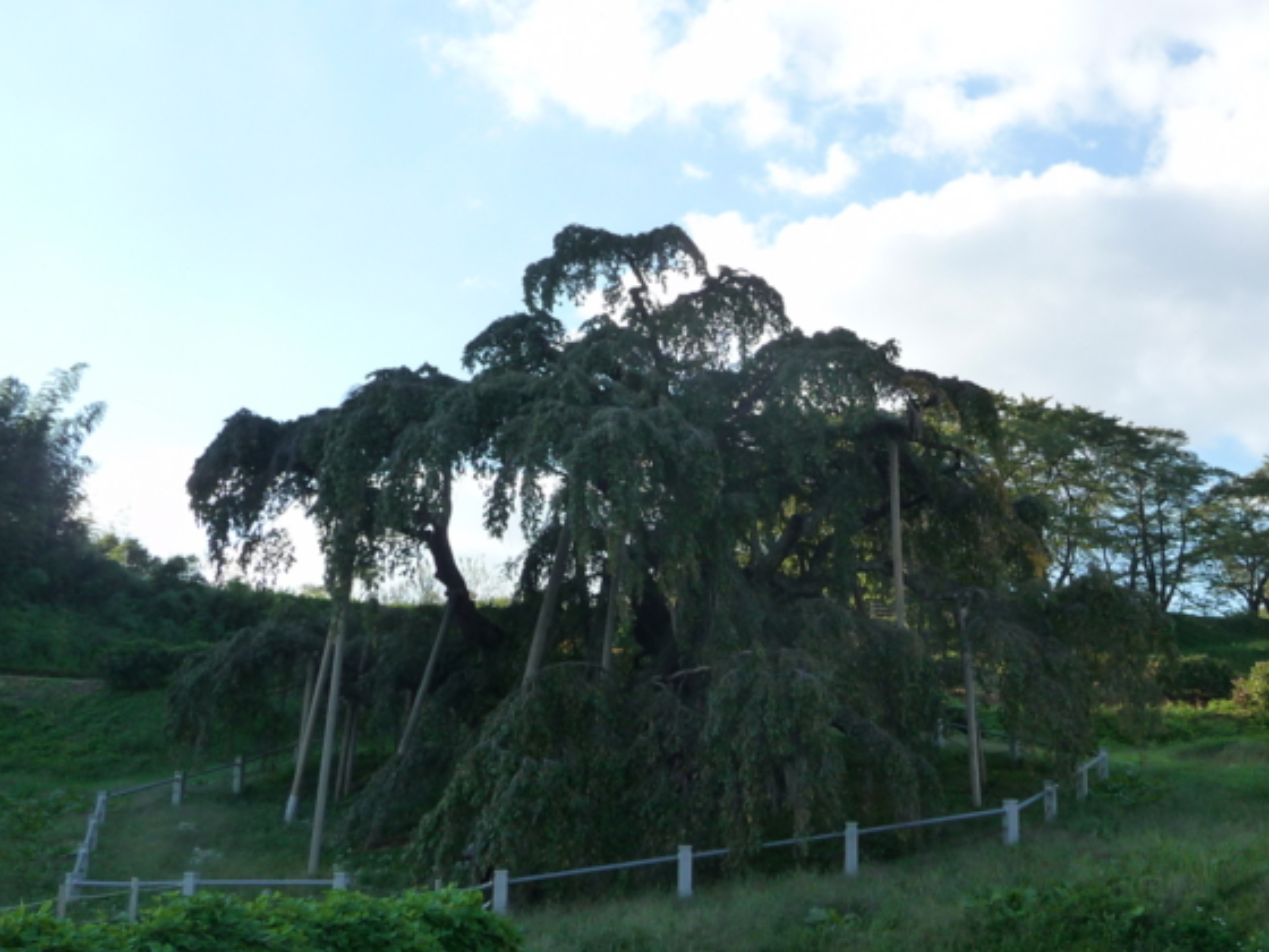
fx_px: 1466
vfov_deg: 35.9
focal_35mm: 40
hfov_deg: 46.2
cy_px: 517
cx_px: 829
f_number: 3.3
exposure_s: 1/400
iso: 160
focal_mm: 4.7
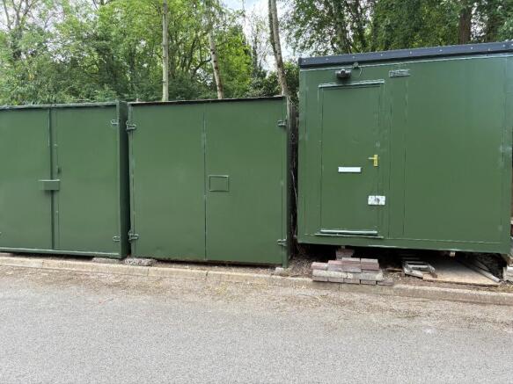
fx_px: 385
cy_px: 192
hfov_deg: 67.3
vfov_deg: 53.0
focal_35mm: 26
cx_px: 256
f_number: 1.6
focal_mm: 5.96
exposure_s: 1/373
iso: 64
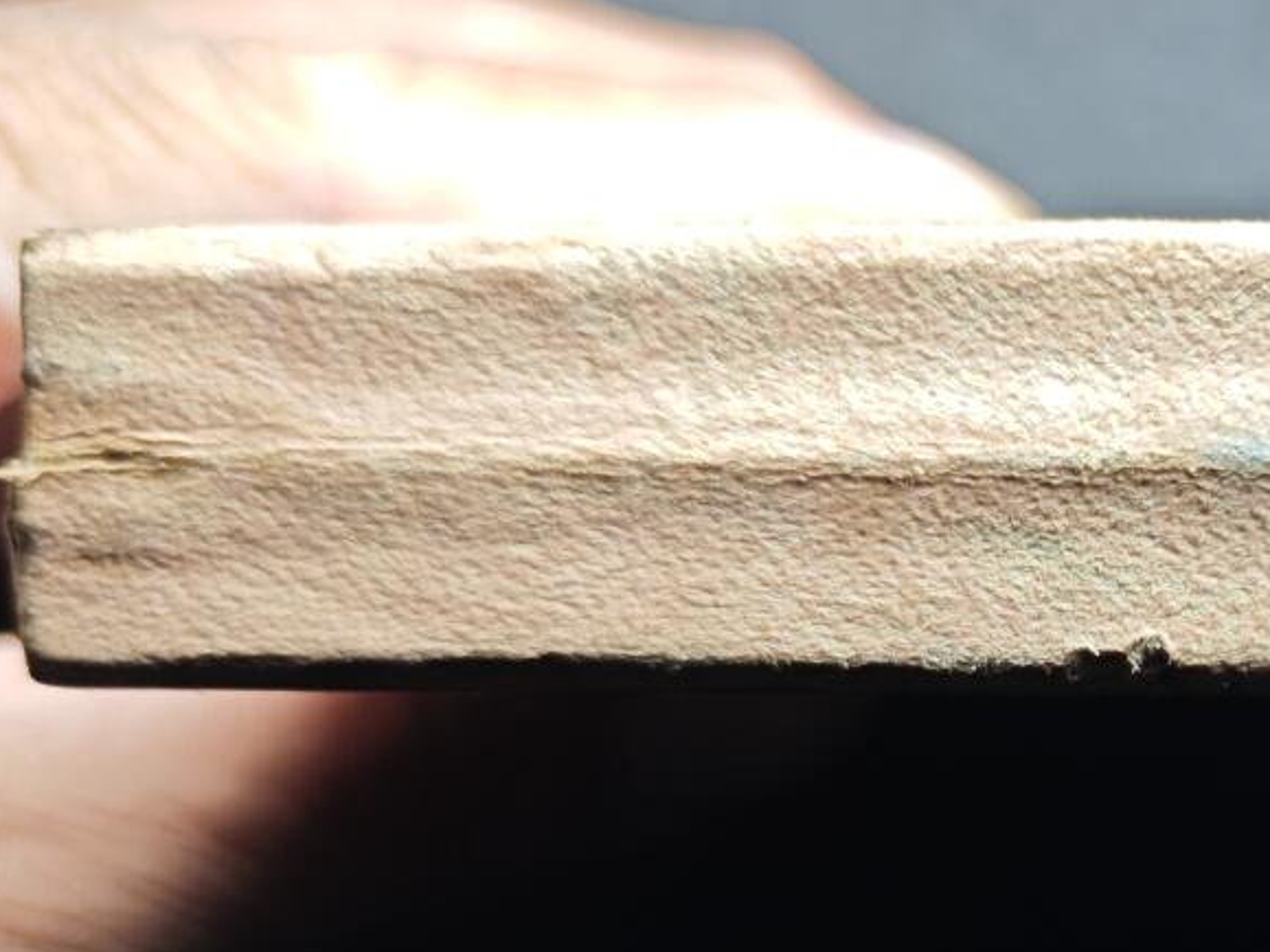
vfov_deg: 25.0
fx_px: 2127
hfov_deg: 29.7
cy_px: 678
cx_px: 1419
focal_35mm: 58
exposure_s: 1/42.9
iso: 200
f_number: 1.6
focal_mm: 5.84
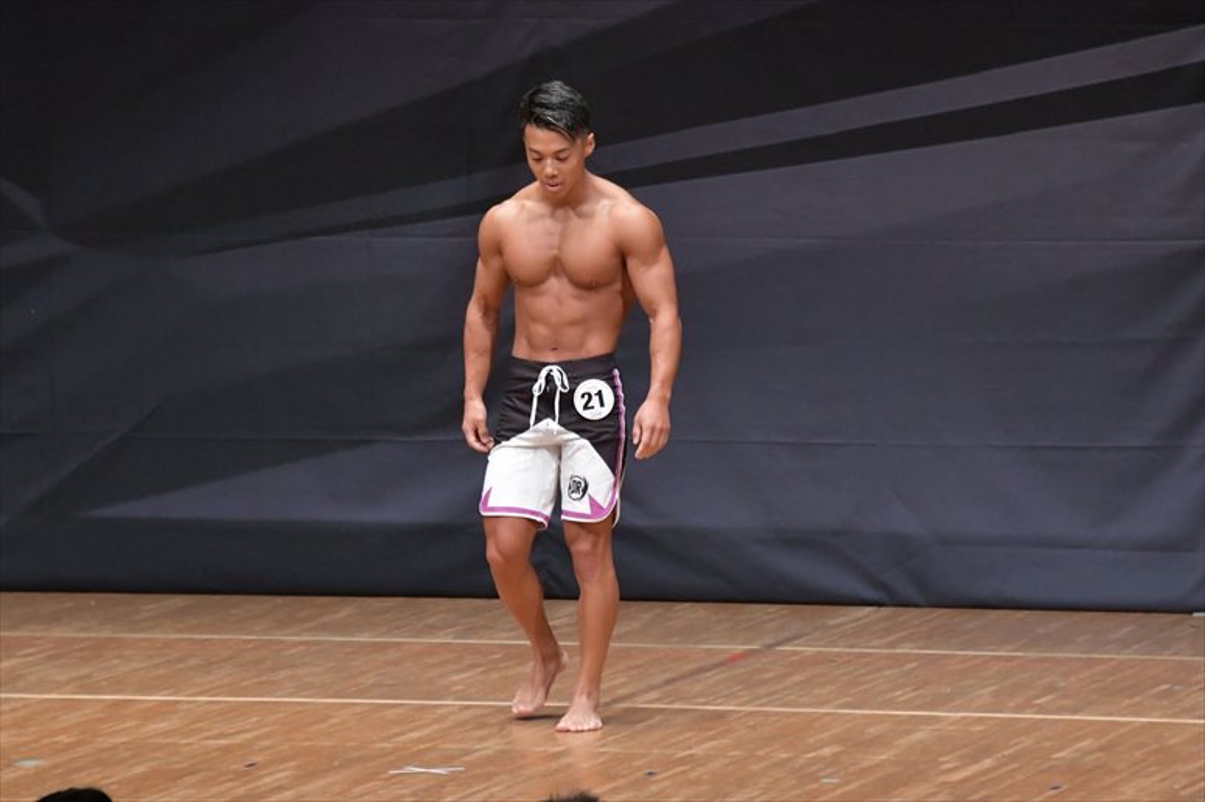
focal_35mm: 300
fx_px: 10037
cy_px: 401
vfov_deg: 4.6
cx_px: 602
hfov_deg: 6.9
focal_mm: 200
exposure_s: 1/400
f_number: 5.6
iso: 6400
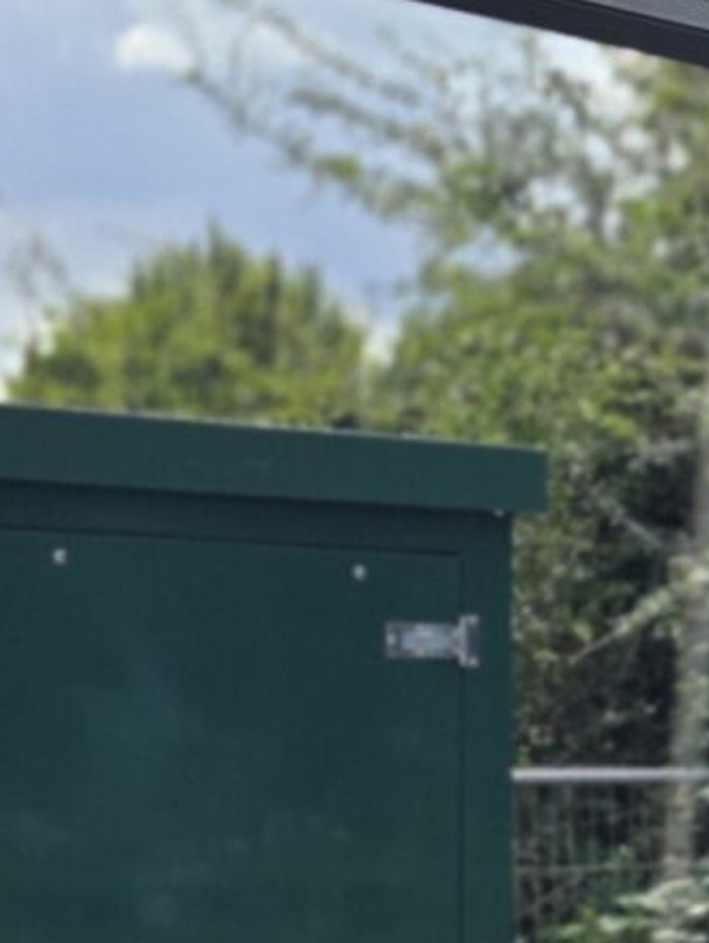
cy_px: 715
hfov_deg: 9.2
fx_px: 3654
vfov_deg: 14.6
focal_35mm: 134
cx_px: 2039
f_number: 1.7
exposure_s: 1/1238
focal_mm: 6.3
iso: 12
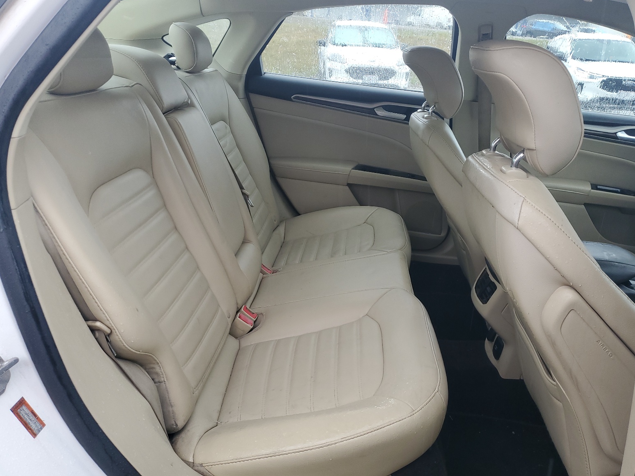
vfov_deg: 51.3
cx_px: 329
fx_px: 495
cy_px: 229
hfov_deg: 65.3
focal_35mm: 27
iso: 61
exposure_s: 1/120
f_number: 1.5
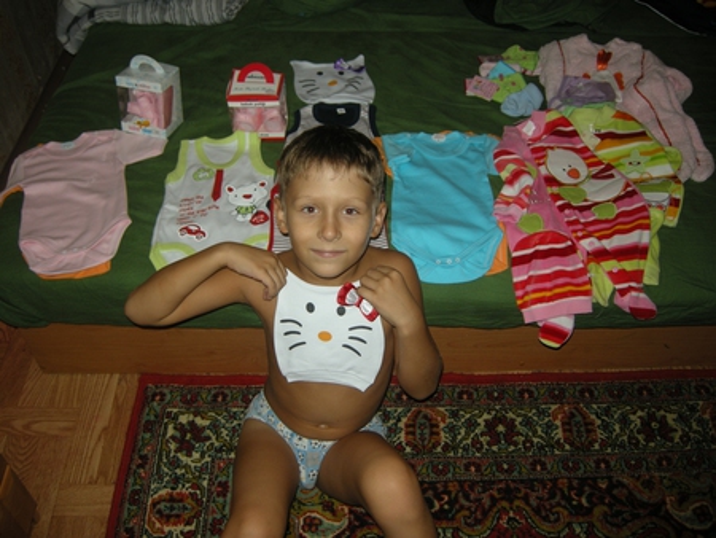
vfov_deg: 40.7
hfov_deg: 52.6
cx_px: 358
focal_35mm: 35
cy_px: 269
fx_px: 724
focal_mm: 7.5
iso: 64
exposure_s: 1/60
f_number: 2.7
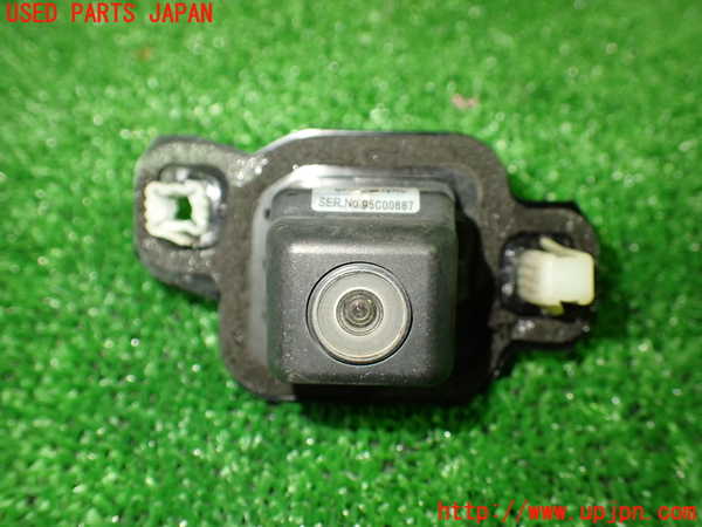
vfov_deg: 46.8
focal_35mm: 30
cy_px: 264
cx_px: 351
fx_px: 608
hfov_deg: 60.0
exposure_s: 1/100
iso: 800
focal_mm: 5.4
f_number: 2.3
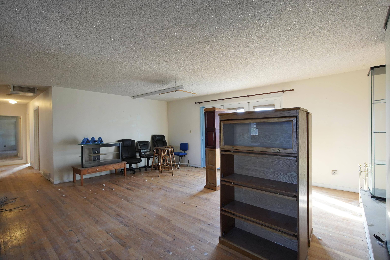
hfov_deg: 96.7
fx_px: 173
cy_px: 130
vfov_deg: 73.7
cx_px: 195
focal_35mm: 16
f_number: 4
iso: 1250
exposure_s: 1/160
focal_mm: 11
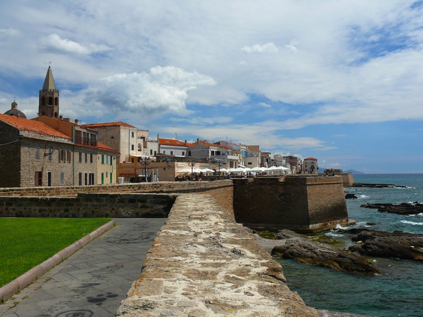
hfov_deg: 52.6
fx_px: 428
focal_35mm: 35
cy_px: 158
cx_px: 212
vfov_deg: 40.7
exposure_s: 1/320
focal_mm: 7.4
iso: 100
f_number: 5.6
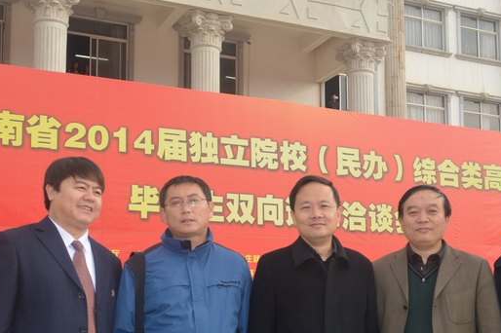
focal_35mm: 56
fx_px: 779
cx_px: 296
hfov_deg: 35.6
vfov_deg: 23.9
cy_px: 257
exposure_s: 1/160
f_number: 4
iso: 100
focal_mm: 24
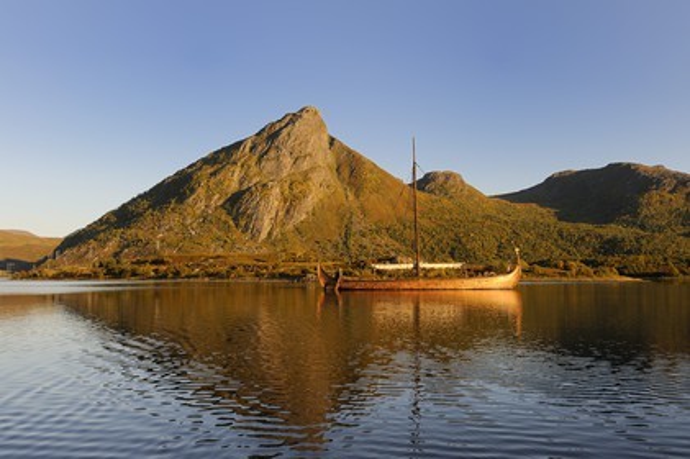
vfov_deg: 36.8
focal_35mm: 36
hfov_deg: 53.2
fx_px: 689
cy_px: 230
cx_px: 345
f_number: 9
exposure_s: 1/160
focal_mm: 36
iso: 200
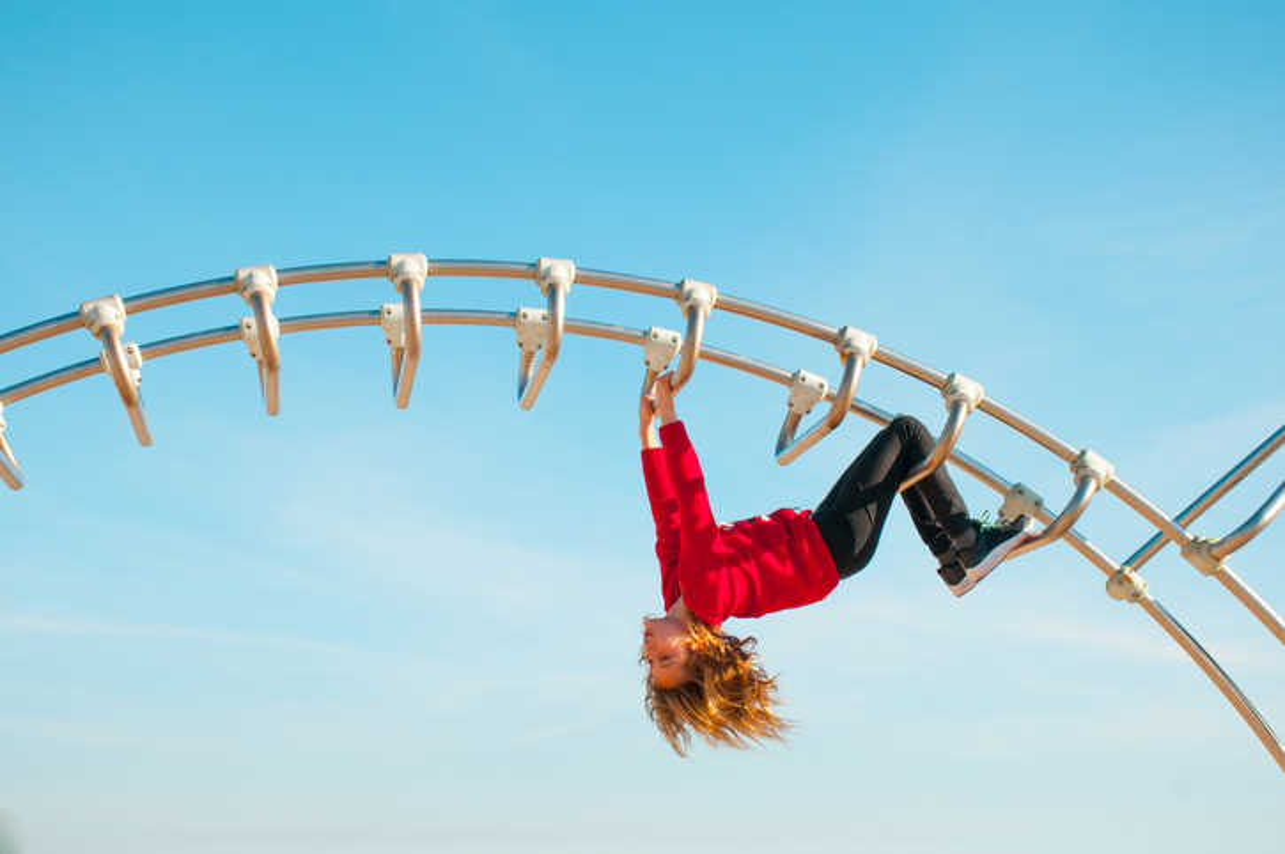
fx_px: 2140
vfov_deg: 22.6
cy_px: 427
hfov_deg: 33.4
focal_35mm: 60
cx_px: 642
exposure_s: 1/500
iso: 200
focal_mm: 40
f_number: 8
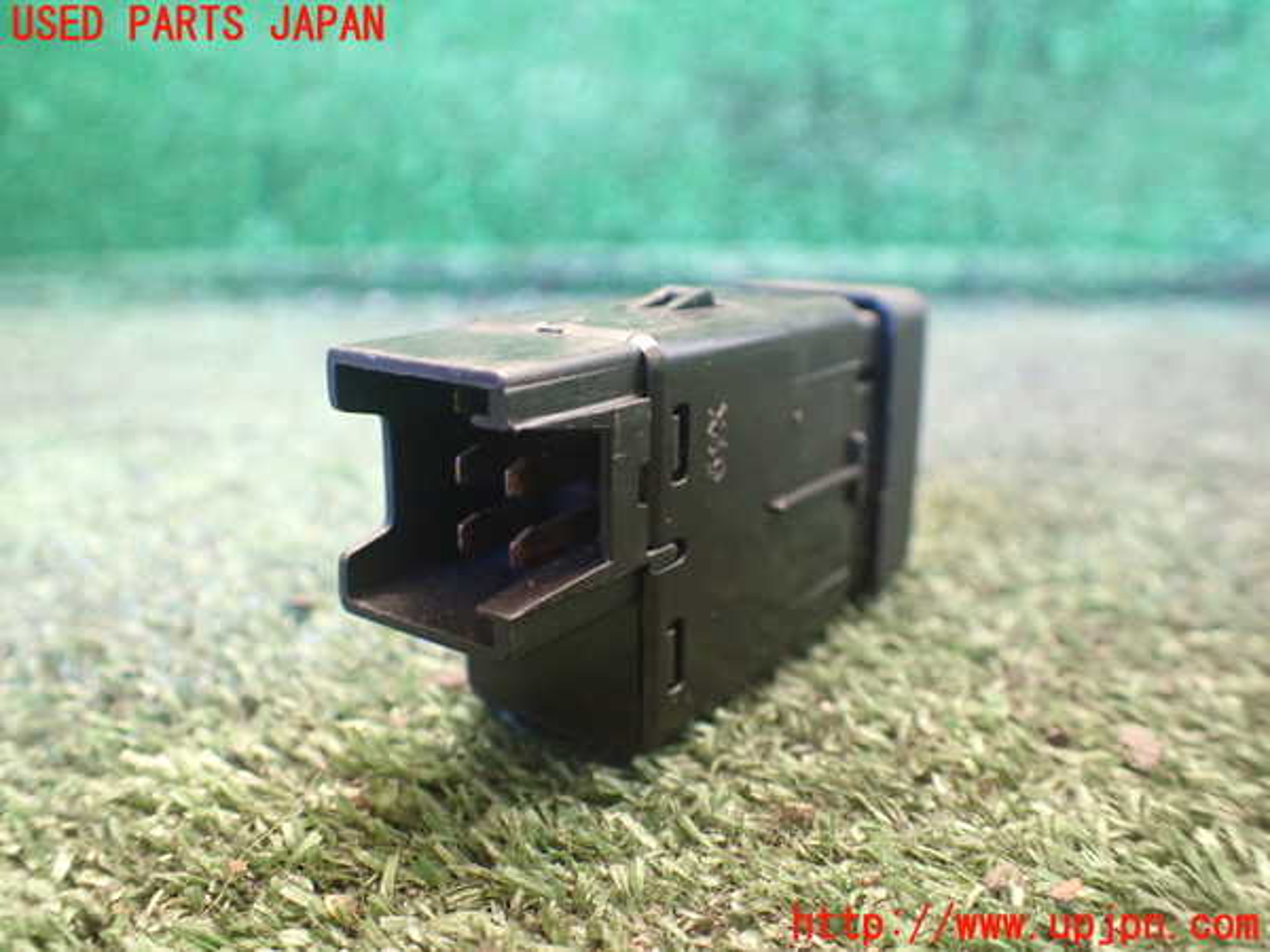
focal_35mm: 30
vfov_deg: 46.8
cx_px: 635
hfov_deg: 60.0
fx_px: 1101
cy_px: 476
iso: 1000
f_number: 2.3
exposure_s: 1/30
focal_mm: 5.4
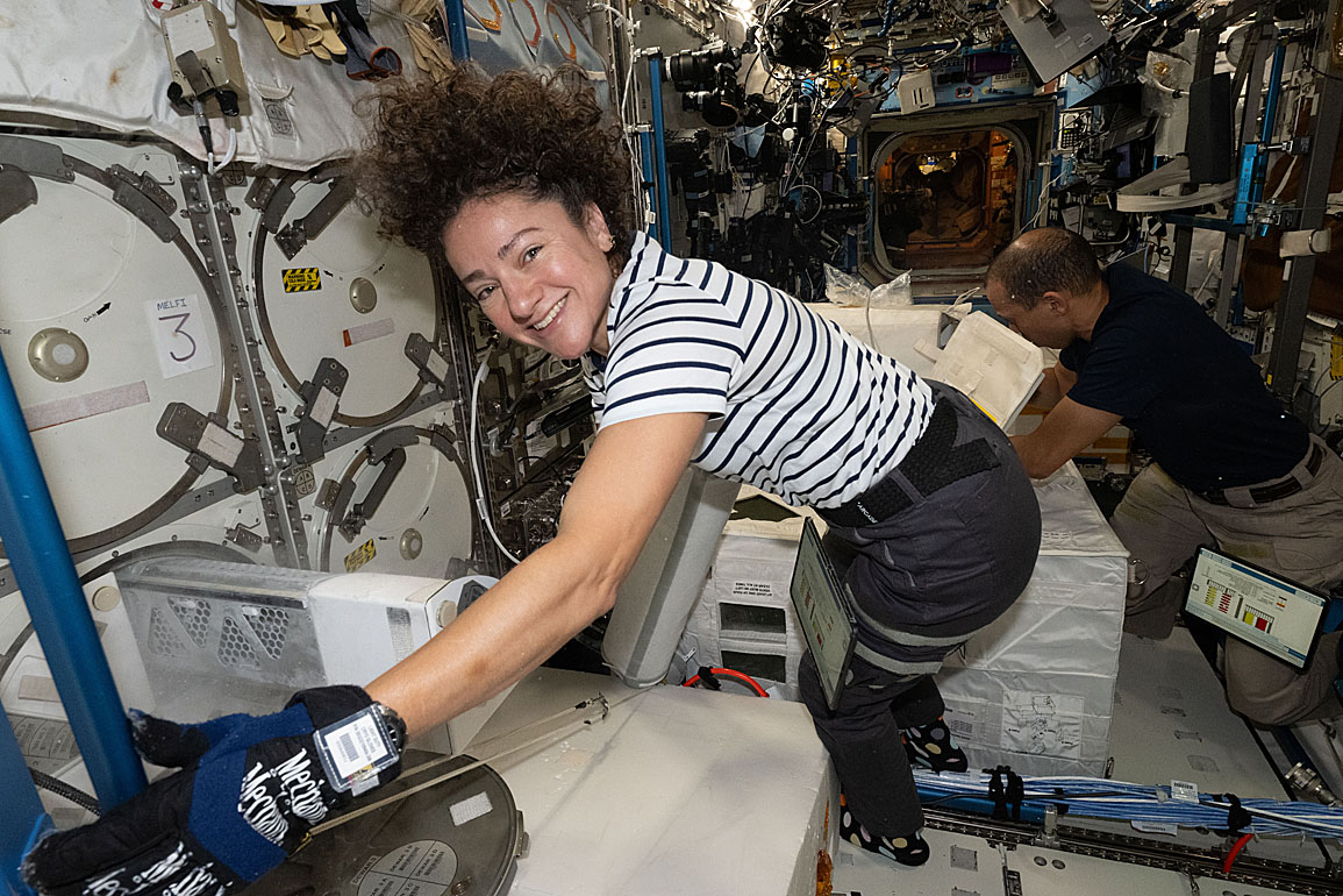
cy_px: 448
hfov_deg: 84.0
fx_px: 746
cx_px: 672
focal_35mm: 20
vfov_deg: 61.9
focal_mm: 20
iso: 5000
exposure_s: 1/60
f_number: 11
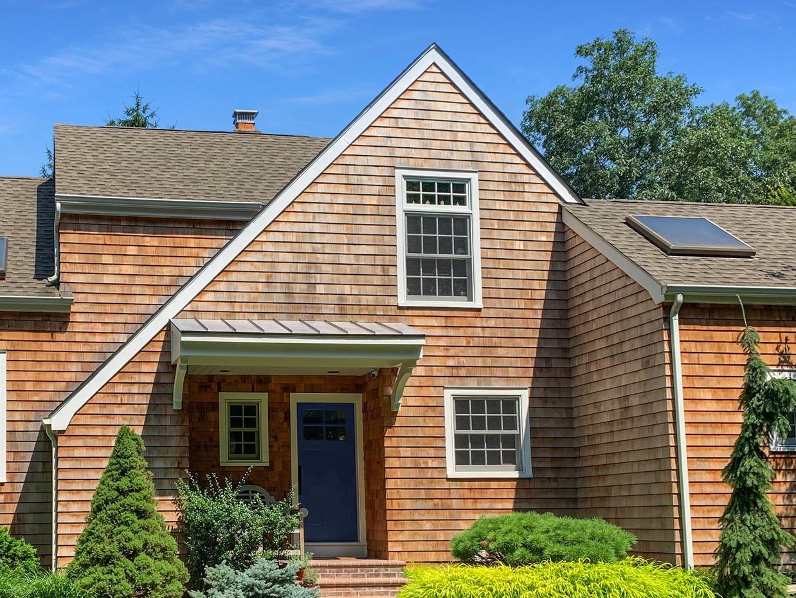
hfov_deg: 42.5
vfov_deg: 33.1
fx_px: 989
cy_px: 426
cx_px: 201
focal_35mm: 43
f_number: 1.8
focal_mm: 4.25
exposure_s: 1/1314
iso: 25
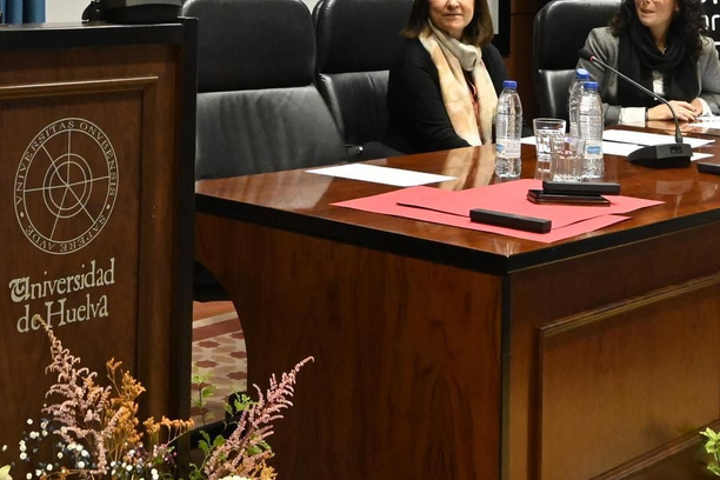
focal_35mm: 69
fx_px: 1373
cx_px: 173
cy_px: -102
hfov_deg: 28.9
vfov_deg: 18.7
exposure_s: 1/100
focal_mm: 17.5
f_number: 5
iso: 5000
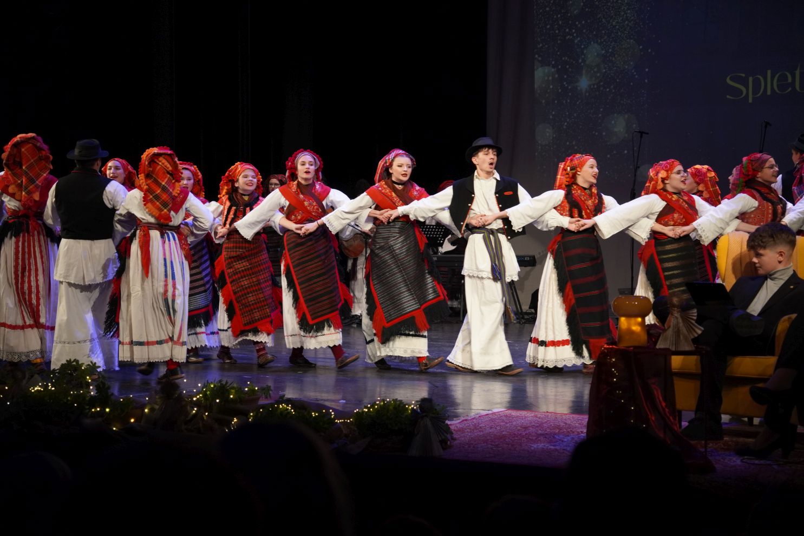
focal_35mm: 66
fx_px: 1467
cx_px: 402
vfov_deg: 20.7
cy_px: 268
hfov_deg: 30.6
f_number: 3.5
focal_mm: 43.8
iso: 1250
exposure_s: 1/160
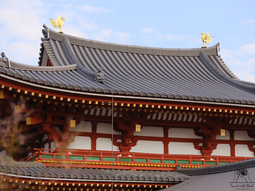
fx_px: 641
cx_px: 128
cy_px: 96
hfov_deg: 22.5
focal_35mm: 87
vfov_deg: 17.0
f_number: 4
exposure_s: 1/1250
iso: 400
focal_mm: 110
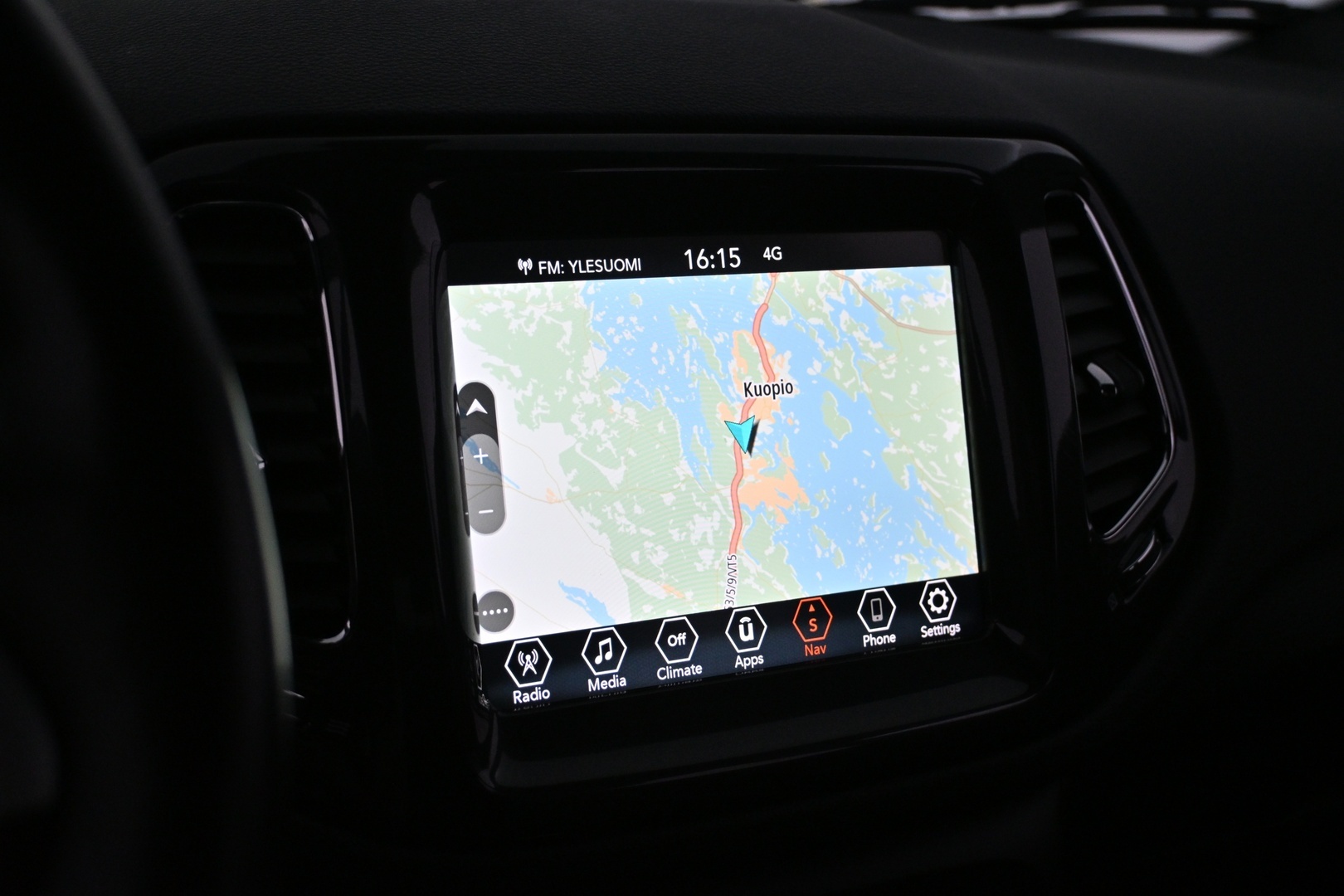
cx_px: 672
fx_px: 1708
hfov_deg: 43.0
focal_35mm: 46
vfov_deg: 29.4
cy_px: 448
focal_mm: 30.5
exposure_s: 1/250
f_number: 4.8
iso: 1100
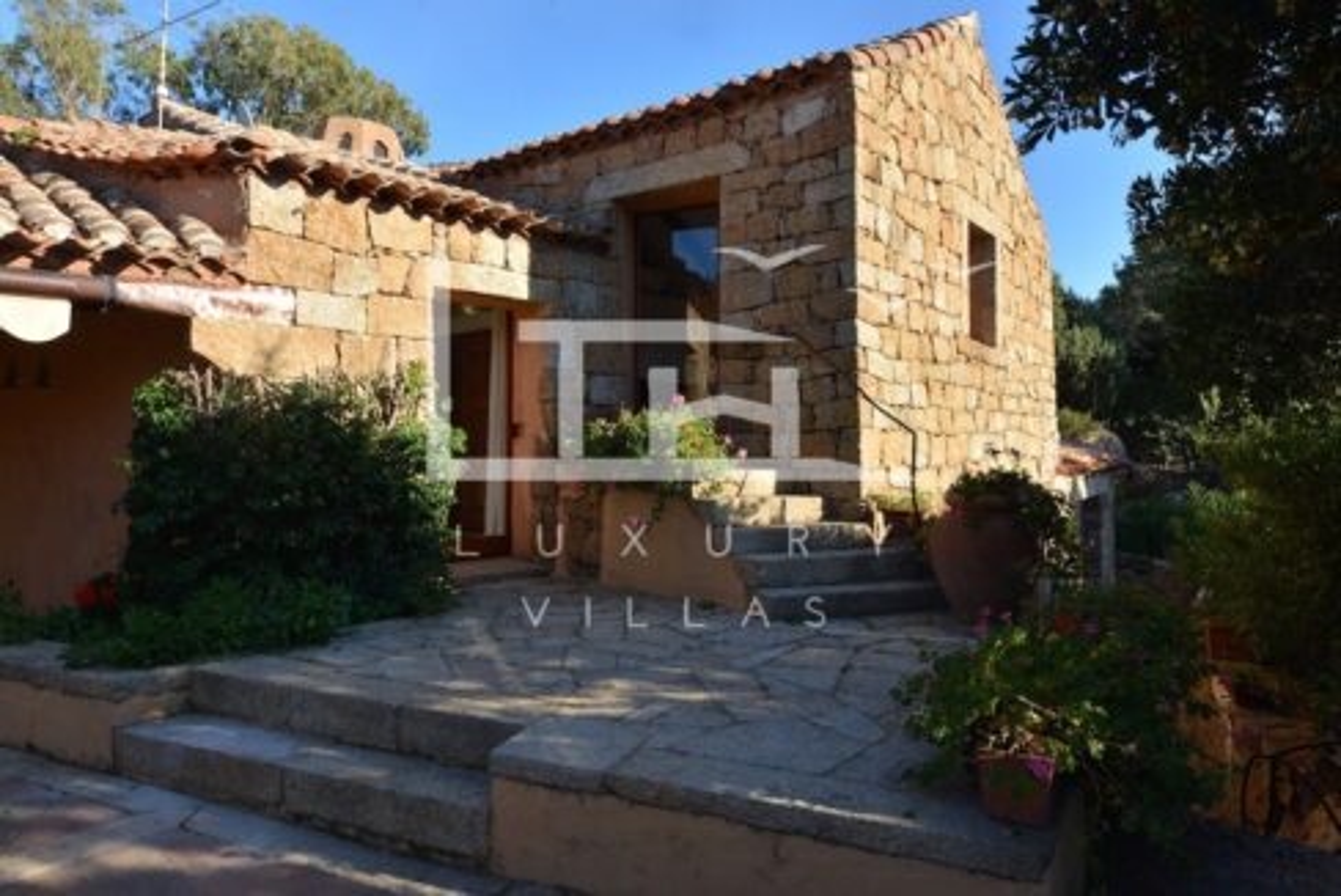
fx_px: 894
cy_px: 448
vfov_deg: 53.2
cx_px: 670
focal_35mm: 24
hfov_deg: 73.7
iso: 800
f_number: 11
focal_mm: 24
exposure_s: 1/500
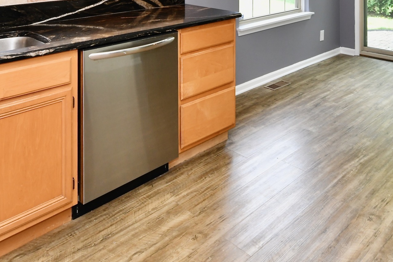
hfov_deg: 52.9
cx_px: 226
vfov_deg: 31.3
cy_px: -48
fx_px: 393
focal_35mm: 36
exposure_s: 1/60
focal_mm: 15
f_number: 6.3
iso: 640
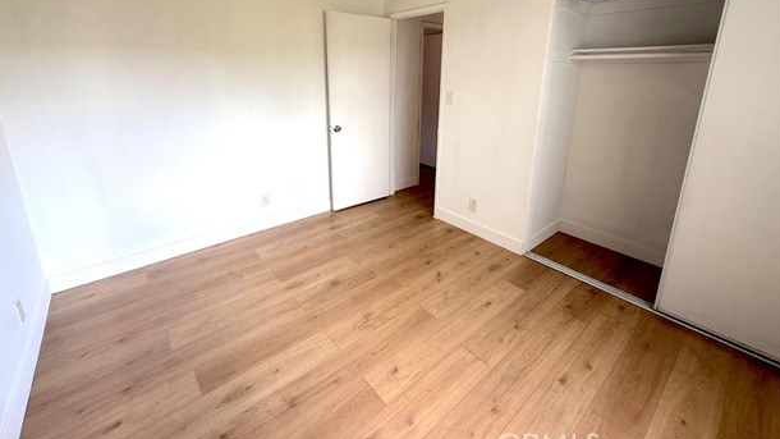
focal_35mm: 16
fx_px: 331
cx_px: 378
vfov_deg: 65.7
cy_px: 156
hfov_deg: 99.3
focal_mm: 2.22
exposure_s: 1/99
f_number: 2.2
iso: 125
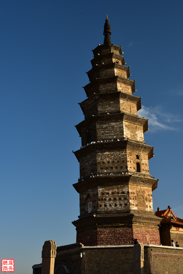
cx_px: 92
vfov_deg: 39.6
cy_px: 137
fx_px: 381
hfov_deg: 27.0
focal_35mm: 50
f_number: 10
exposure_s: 1/250
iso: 400
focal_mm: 50
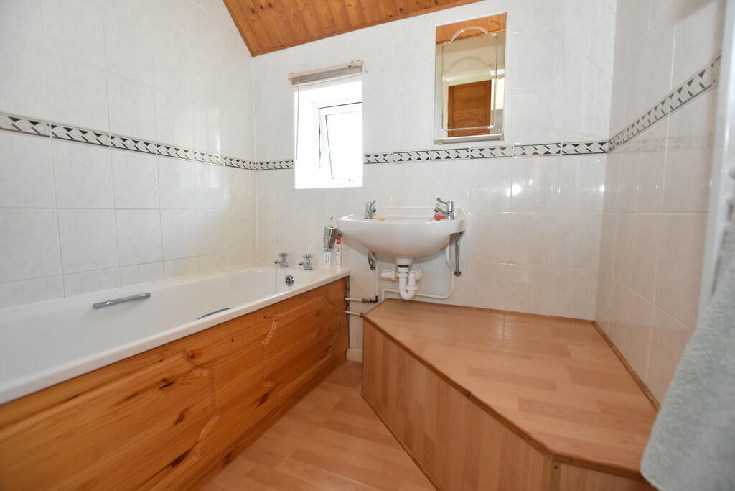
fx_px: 306
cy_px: 246
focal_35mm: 15
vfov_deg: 77.3
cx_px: 368
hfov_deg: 100.4
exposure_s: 1/100
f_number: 4
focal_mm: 10
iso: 1600
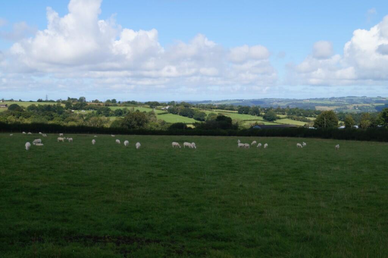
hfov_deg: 43.6
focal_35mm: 45
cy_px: 129
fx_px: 485
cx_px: 194
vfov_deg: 29.8
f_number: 13
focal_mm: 30
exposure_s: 1/80
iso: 100
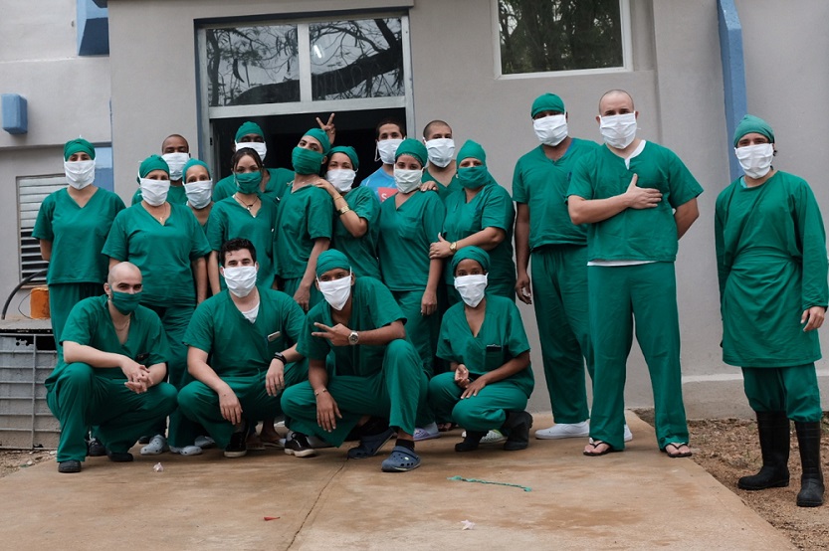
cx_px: 414
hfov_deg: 40.4
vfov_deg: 27.5
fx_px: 1127
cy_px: 276
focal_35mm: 49
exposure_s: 1/200
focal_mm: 32.9
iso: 1000
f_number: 6.4
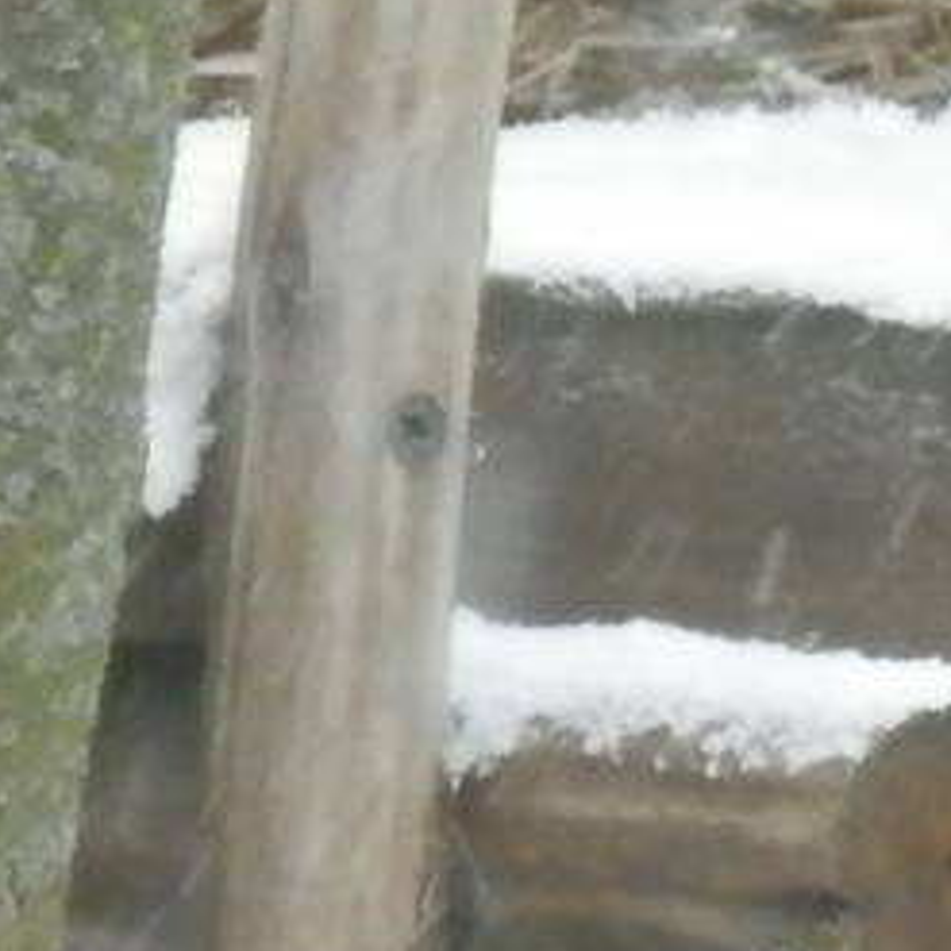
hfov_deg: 1.2
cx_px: 2753
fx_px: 44199
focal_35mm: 1422
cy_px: -1190
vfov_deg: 1.2
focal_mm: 44.4
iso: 800
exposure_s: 1/125
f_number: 6.2
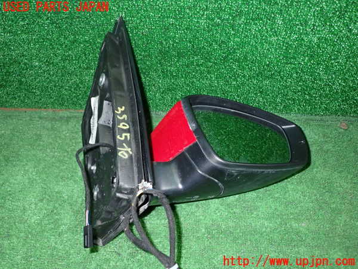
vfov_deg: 46.8
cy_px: 134
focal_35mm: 30
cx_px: 179
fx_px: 310
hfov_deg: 60.0
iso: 800
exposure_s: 1/30
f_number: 6.3
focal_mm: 5.4
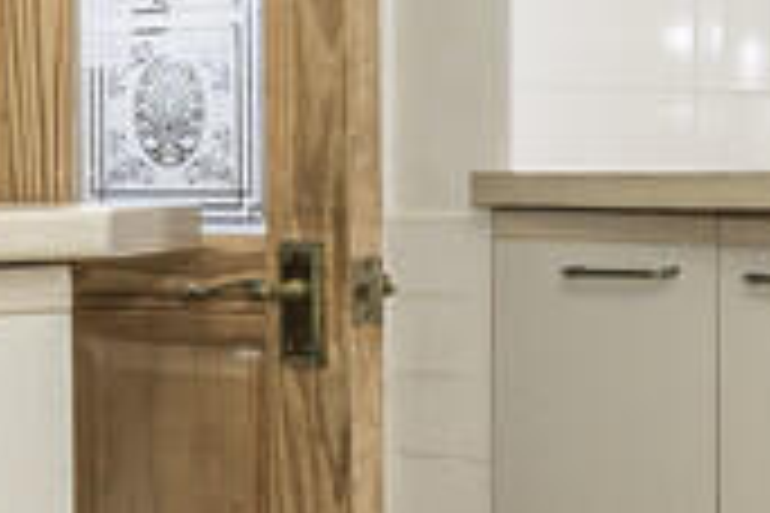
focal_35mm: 123
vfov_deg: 10.4
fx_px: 2631
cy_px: 988
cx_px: 369
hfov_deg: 16.7
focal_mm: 20.5
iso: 320
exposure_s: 1/125
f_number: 7.1
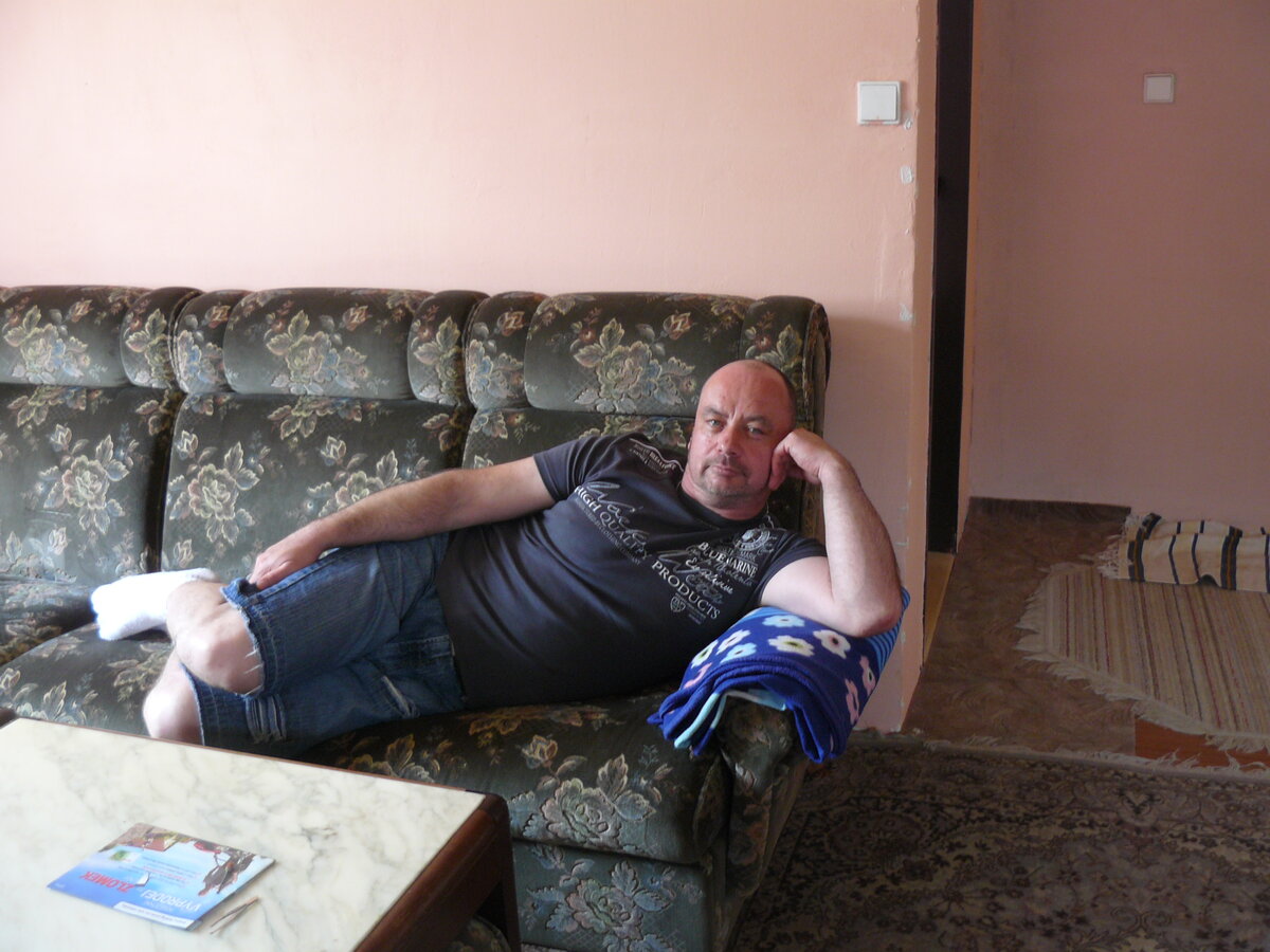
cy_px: 476
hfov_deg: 51.4
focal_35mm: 36
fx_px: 1321
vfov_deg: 39.7
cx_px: 635
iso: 100
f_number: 2.8
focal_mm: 6
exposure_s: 1/6
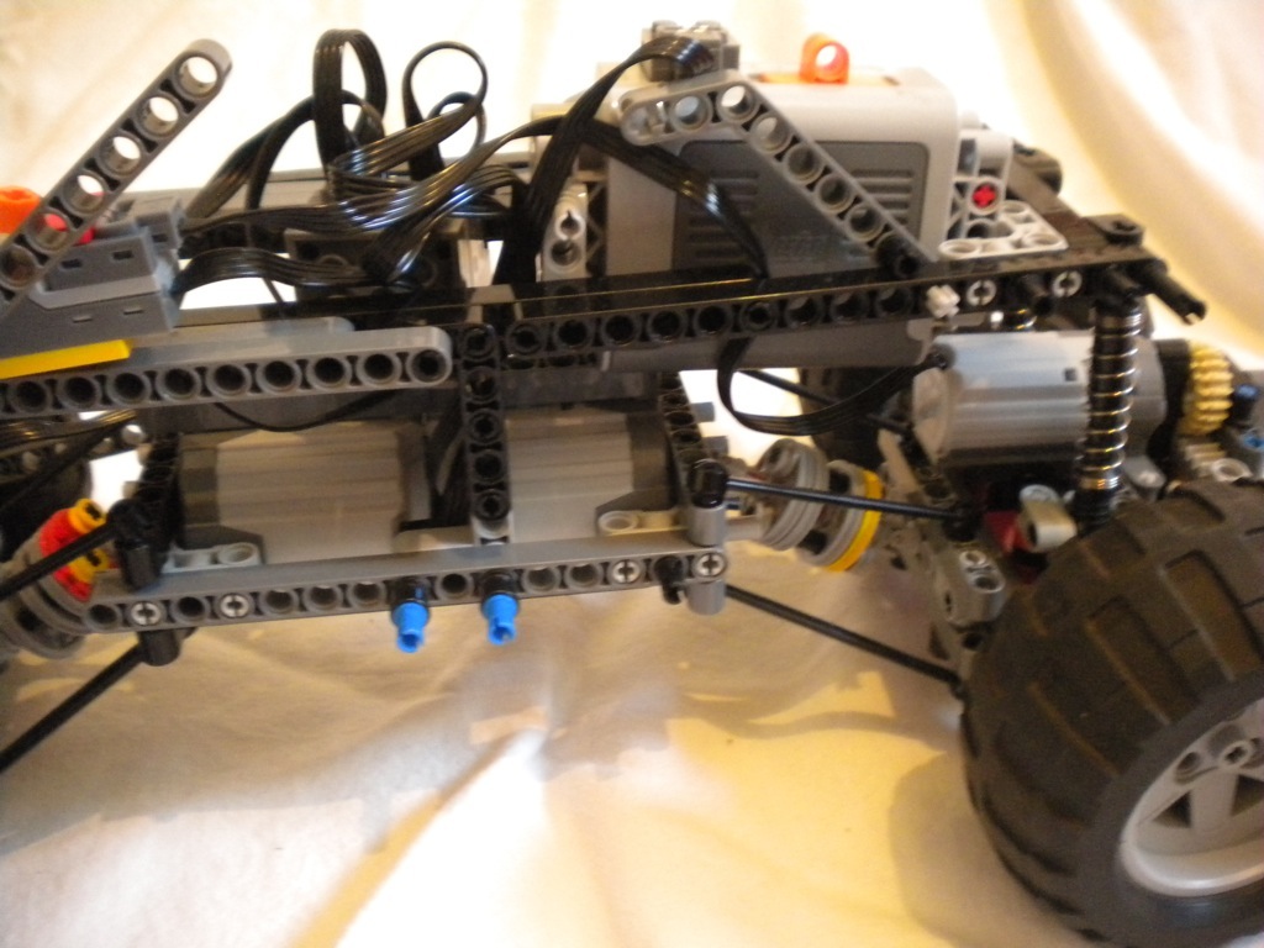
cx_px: 632
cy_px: 474
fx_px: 1278
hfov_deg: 52.6
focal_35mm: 35
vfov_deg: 40.7
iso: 800
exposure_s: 1/18.3
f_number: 3.1
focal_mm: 6.3
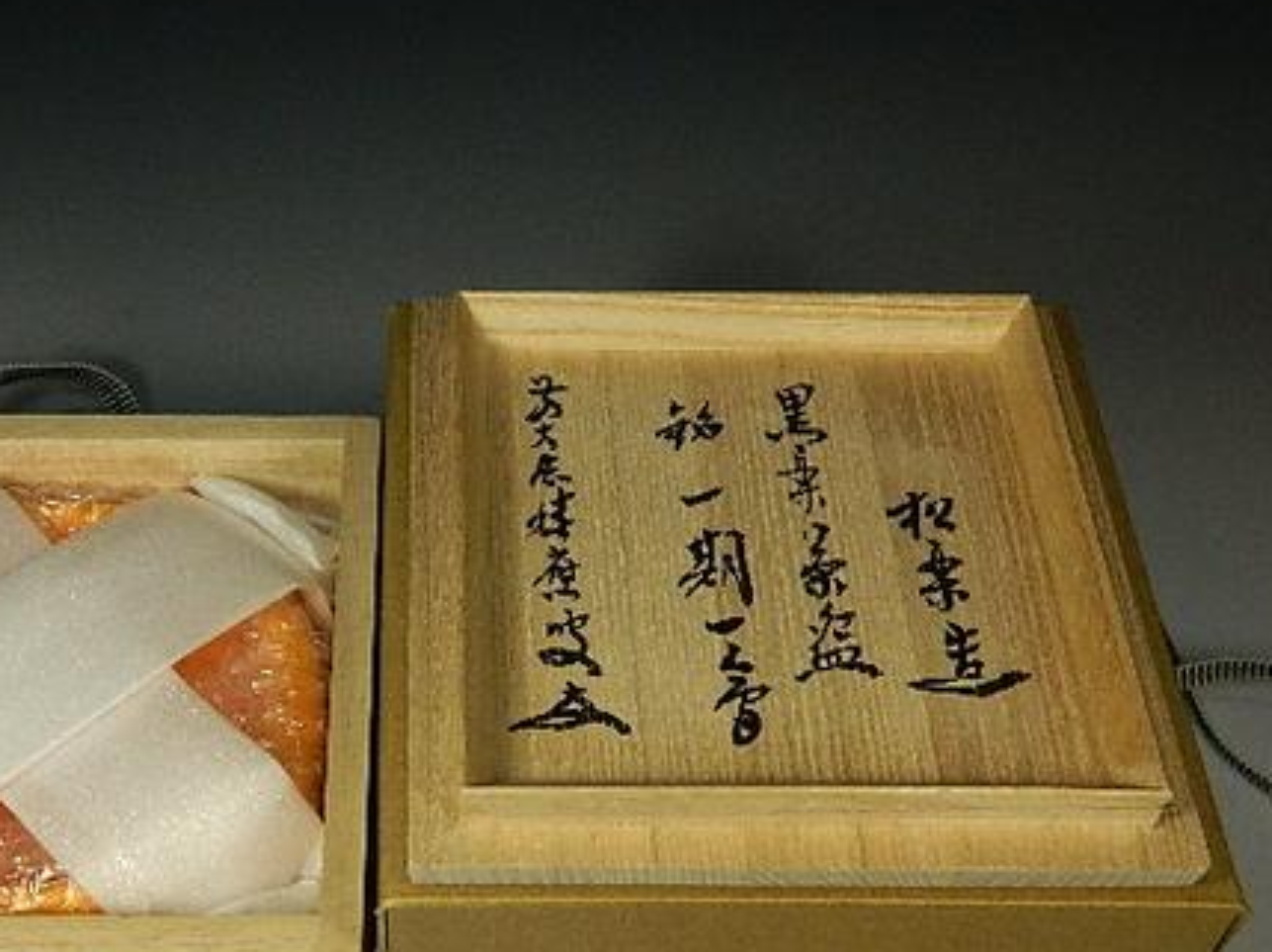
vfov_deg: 29.5
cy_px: 626
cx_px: 436
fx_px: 1799
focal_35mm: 49
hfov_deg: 38.5
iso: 400
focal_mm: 6.2
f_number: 3.3
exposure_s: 1/400
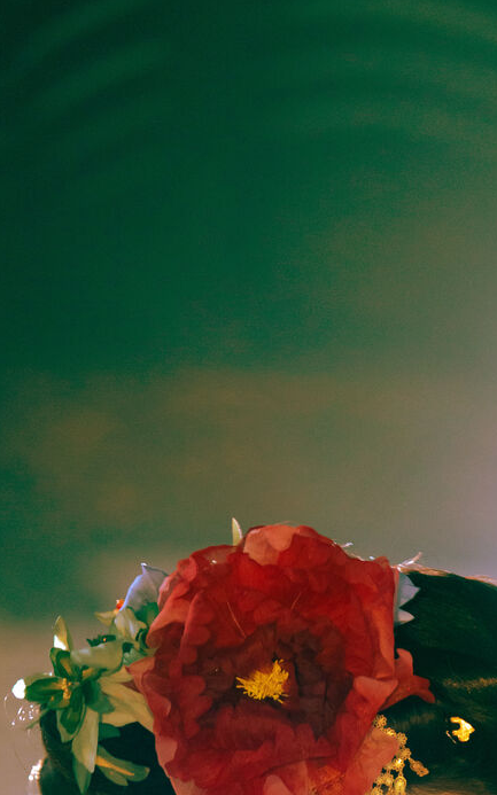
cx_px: 649
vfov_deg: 9.2
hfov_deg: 5.8
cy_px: 1011
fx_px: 4877
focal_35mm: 225
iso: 1250
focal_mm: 85
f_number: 1.4
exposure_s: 1/125
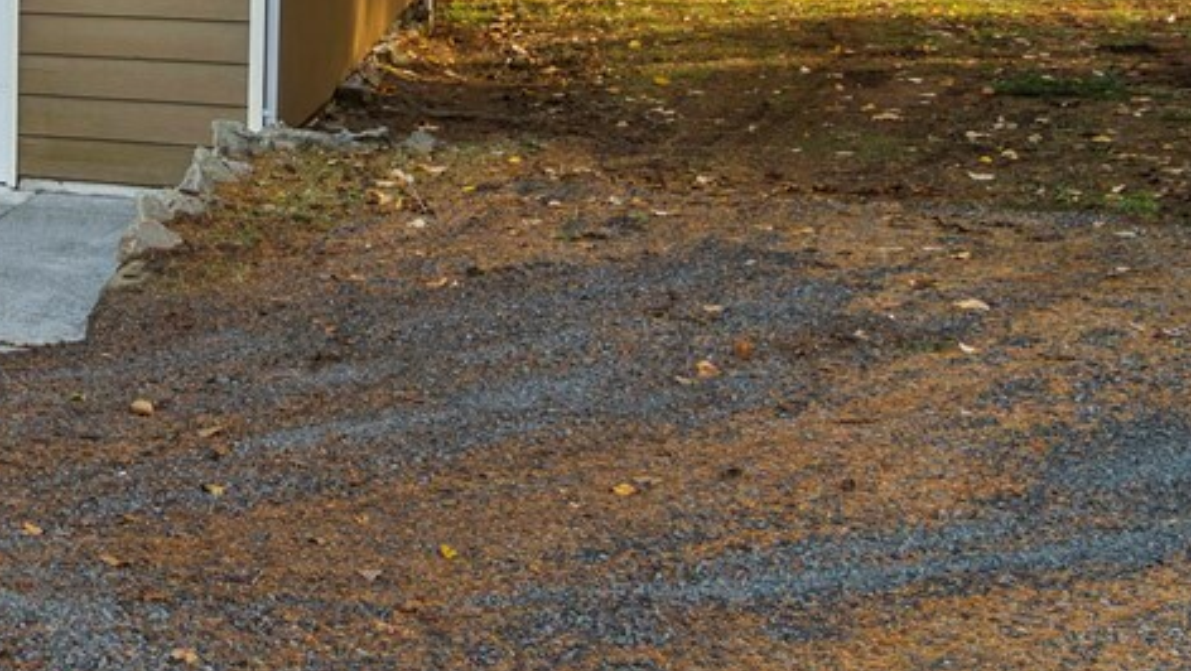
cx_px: -924
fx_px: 2496
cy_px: -170
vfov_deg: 14.7
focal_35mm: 79
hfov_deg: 20.0
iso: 200
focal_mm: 21
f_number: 8
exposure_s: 1/10
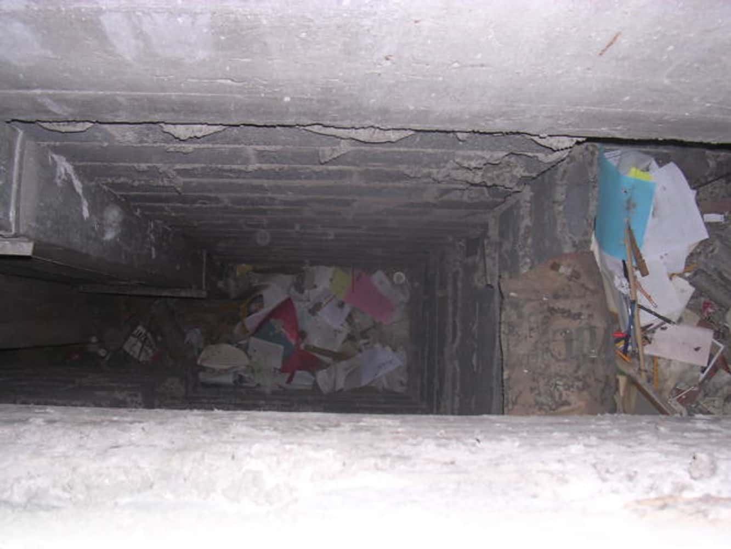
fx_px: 803
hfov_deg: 49.0
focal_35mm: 38
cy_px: 274
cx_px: 366
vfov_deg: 37.7
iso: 124
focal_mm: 5.8
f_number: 2.8
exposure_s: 1/60.1
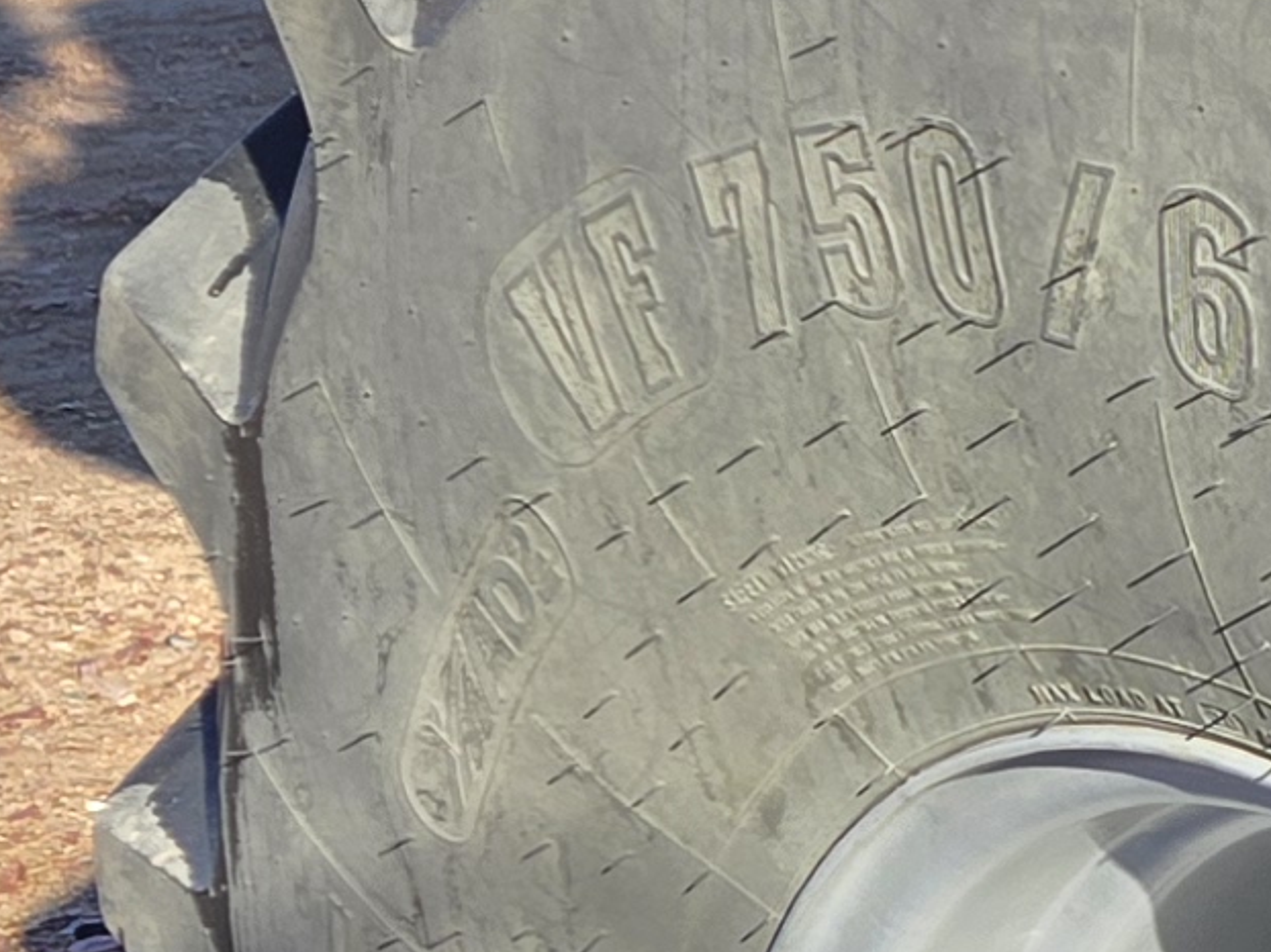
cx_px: 2855
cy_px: 823
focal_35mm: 148
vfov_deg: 10.0
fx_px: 5432
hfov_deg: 11.5
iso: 25
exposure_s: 1/805
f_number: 1.8
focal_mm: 5.4
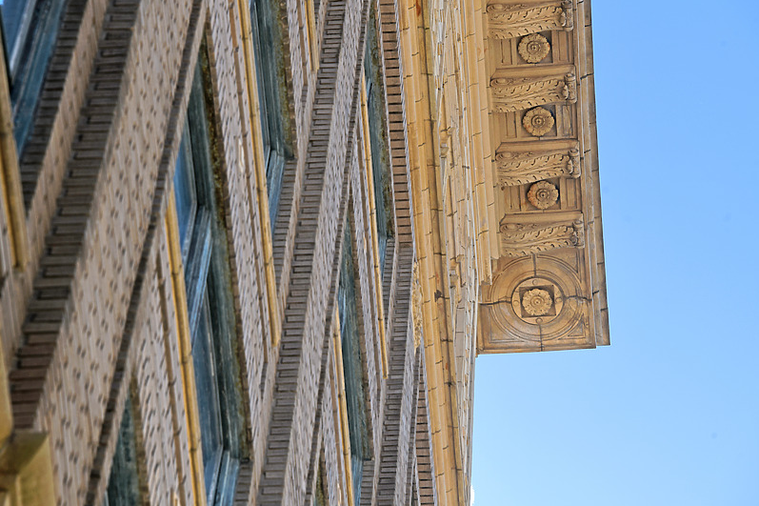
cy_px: 245
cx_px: 368
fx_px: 4047
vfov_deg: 7.2
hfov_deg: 10.7
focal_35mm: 192
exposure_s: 1/320
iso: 100
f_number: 9
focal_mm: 170
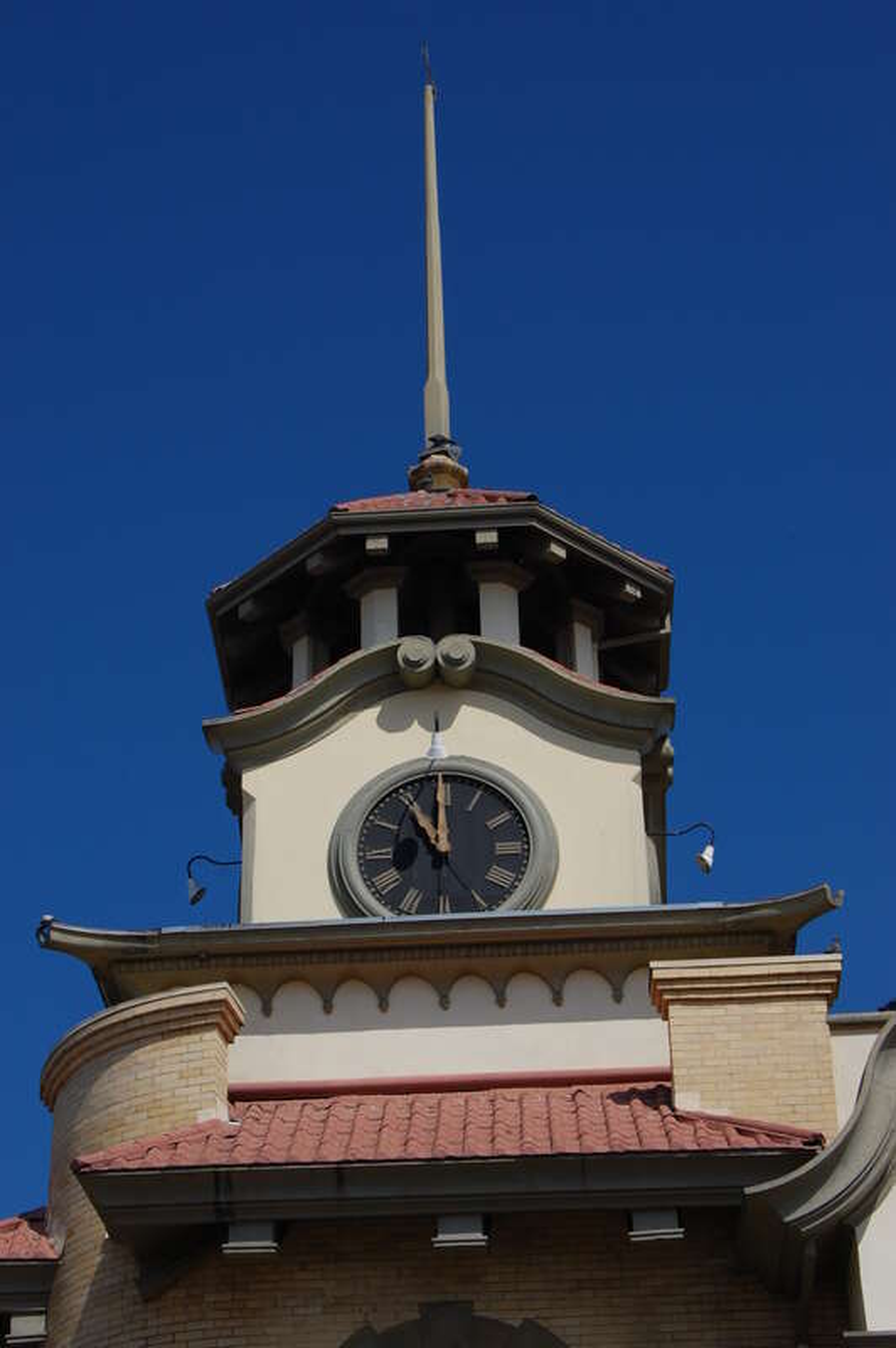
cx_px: 448
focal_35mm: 69
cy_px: 674
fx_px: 2580
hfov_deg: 19.7
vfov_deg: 29.3
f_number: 16
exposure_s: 1/250
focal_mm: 46
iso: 200
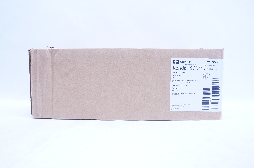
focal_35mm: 28
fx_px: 201
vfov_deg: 45.6
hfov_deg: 64.6
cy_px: 84
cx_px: 127
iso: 400
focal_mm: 19
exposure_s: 1/10
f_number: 11
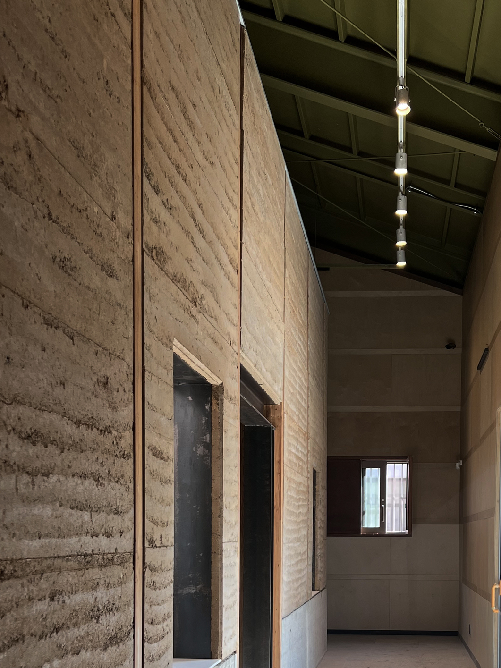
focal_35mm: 49
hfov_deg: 29.3
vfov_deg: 37.2
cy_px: 557
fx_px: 946
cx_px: 358
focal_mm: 5.7
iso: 40
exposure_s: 1/120
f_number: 1.5
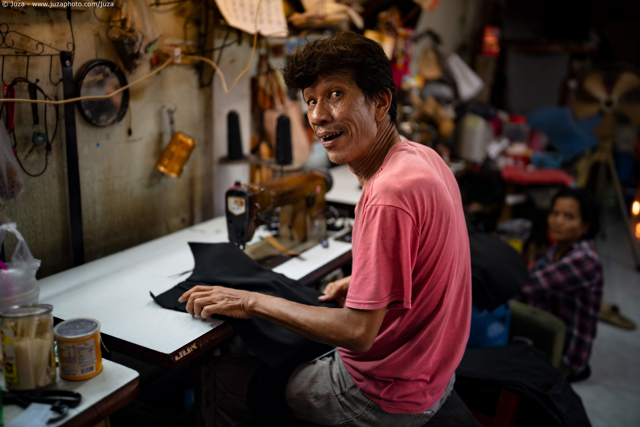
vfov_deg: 37.9
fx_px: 622
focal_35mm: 35
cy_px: 214
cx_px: 320
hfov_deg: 54.4
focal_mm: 35
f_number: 1.2
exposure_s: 1/500
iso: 1600
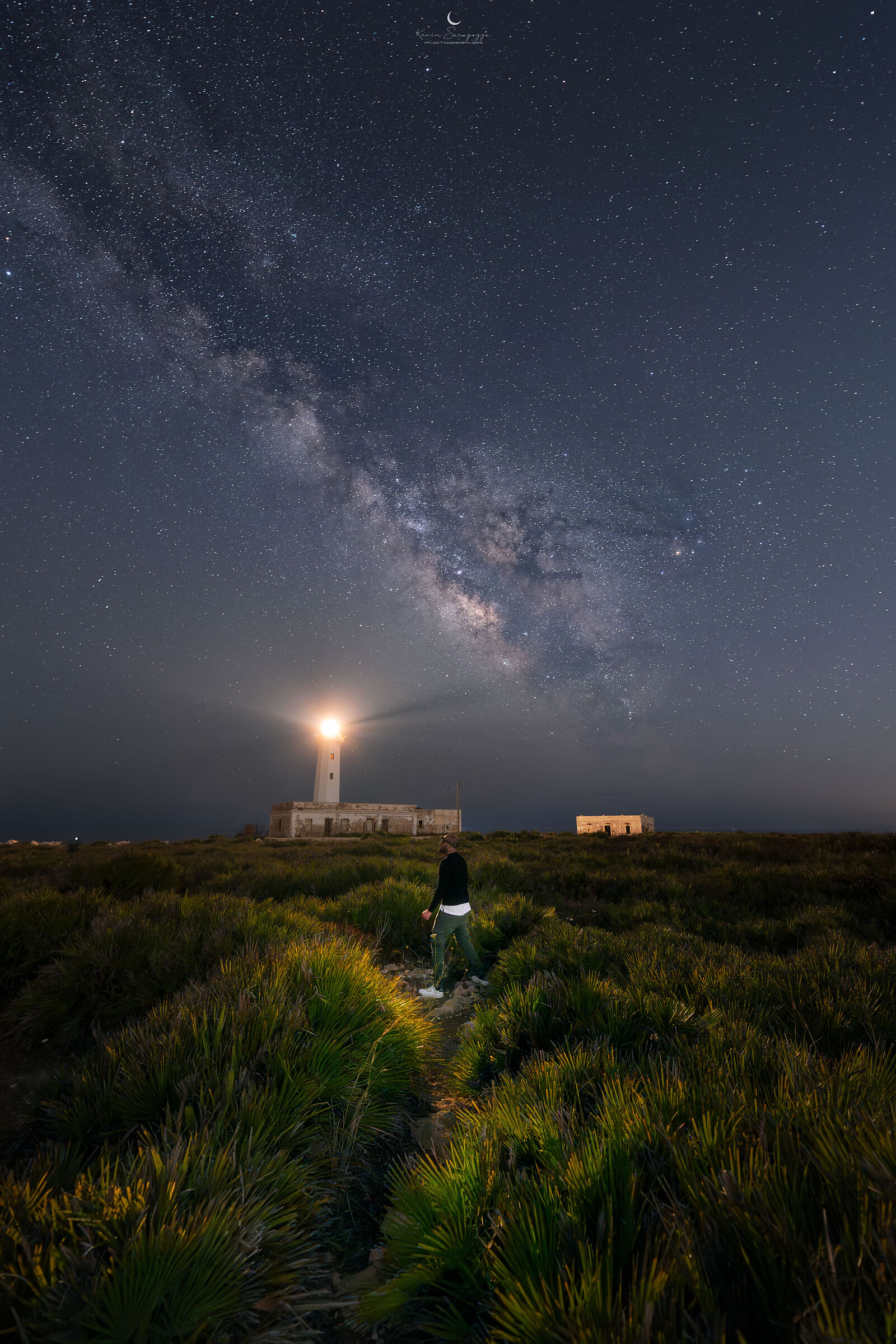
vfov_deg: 104.3
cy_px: 672
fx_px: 523
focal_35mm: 14
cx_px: 448
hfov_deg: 81.2
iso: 4000
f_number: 2.8
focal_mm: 14
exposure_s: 10
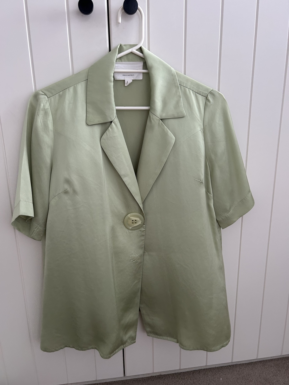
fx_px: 289
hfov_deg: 53.1
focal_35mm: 26
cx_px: 144
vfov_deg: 67.3
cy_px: 192
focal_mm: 5.7
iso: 125
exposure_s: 1/82
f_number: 1.5
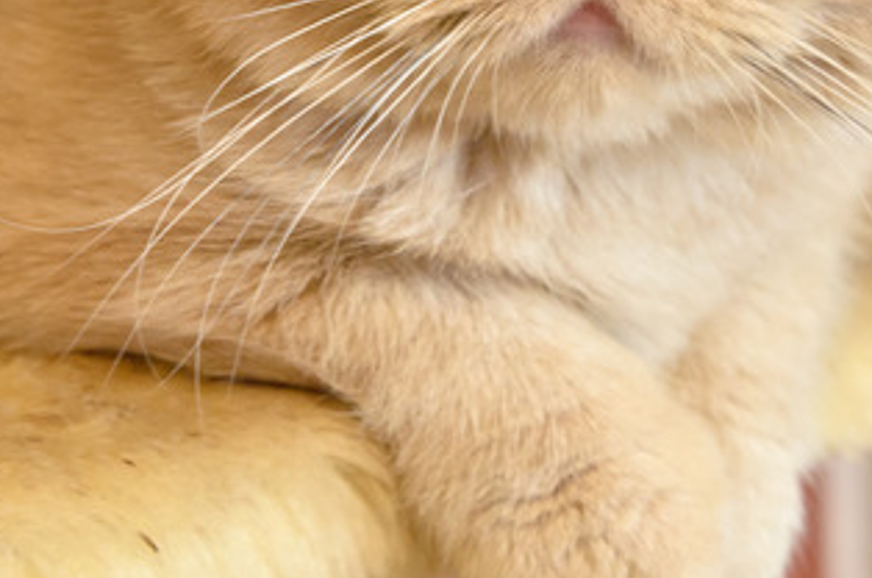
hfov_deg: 11.5
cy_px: -28
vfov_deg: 7.6
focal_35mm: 179
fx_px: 4327
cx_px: 530
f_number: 6.3
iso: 2000
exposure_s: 1/80
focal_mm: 48
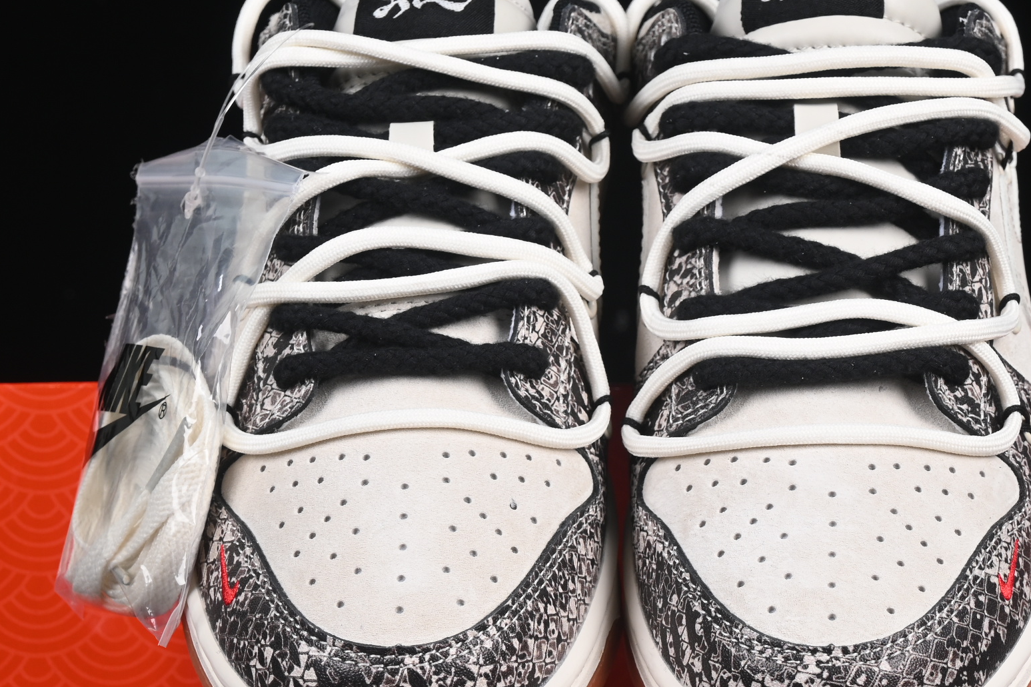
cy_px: 411
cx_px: 609
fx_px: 3866
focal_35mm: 135
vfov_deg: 10.2
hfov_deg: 15.2
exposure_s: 1/80
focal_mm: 50
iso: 160
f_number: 8
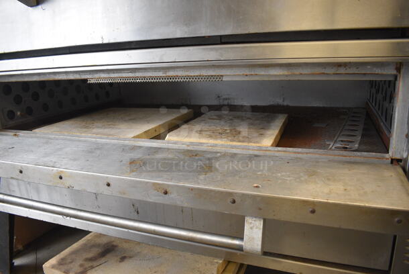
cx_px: 204
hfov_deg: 67.3
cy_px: 137
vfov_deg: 48.0
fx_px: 307
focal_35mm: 27
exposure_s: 1/125
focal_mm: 18
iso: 1600
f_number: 3.5
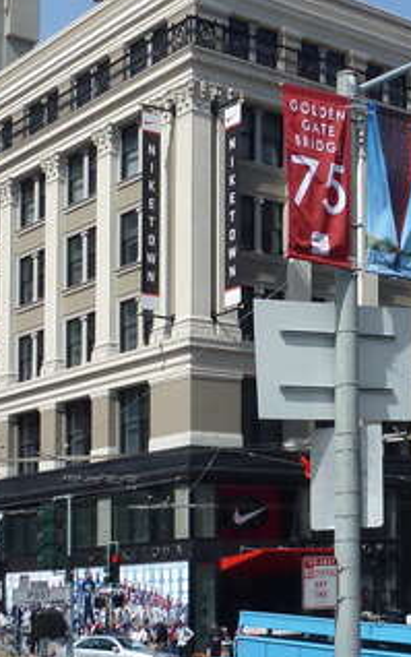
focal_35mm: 64
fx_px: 1146
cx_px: 161
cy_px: 397
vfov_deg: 31.9
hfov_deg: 20.3
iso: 100
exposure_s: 1/1000
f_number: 4
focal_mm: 4.3
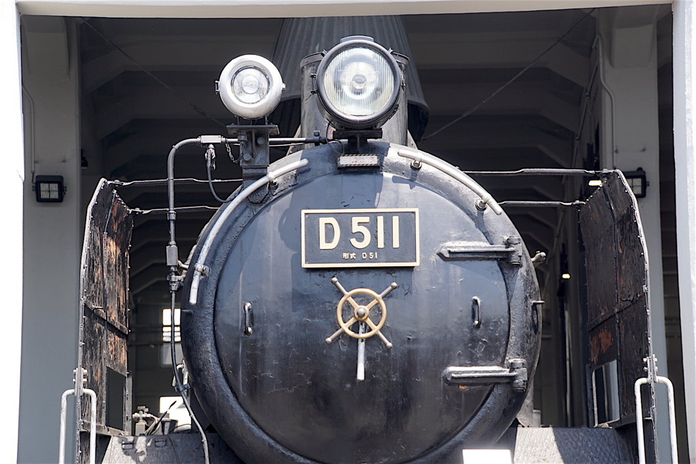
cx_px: 348
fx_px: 1739
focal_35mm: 90
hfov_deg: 22.6
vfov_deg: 15.2
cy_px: 232
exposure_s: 1/100
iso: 100
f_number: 5.6
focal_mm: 60
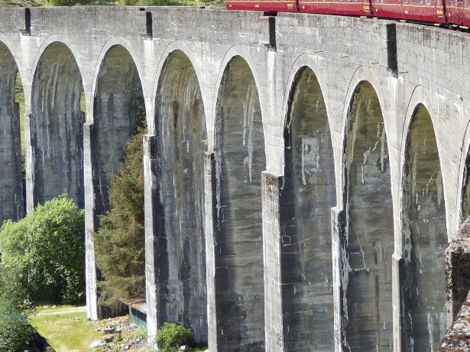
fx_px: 1656
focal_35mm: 122
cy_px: 68
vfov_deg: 12.1
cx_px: 247
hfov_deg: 16.2
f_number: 4.1
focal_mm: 9
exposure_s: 1/250
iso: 100
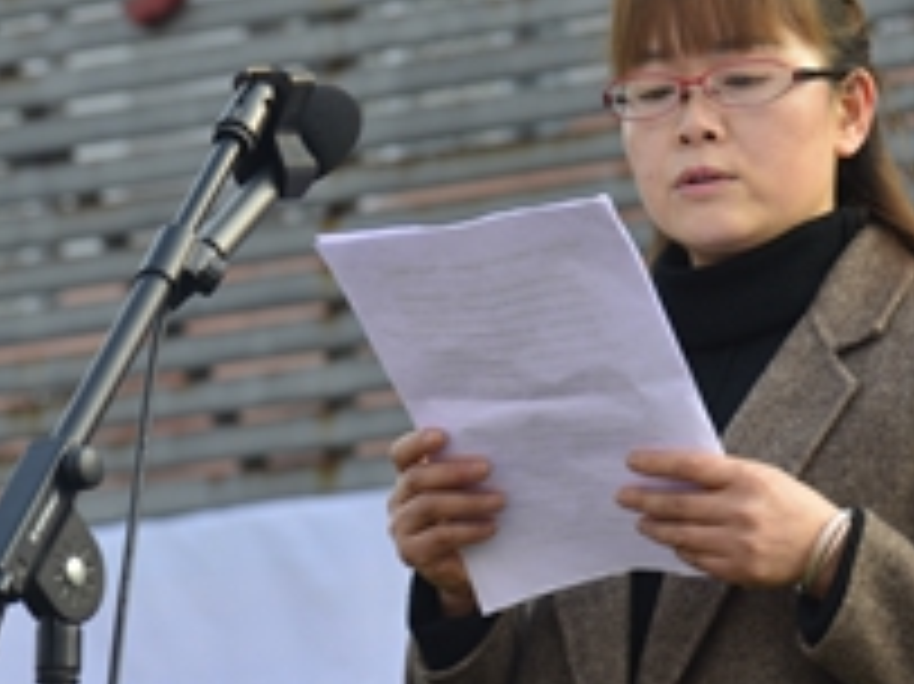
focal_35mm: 266
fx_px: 7019
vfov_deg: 5.6
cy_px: 279
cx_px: 711
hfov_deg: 7.4
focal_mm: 112
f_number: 7.1
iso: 250
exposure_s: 1/200
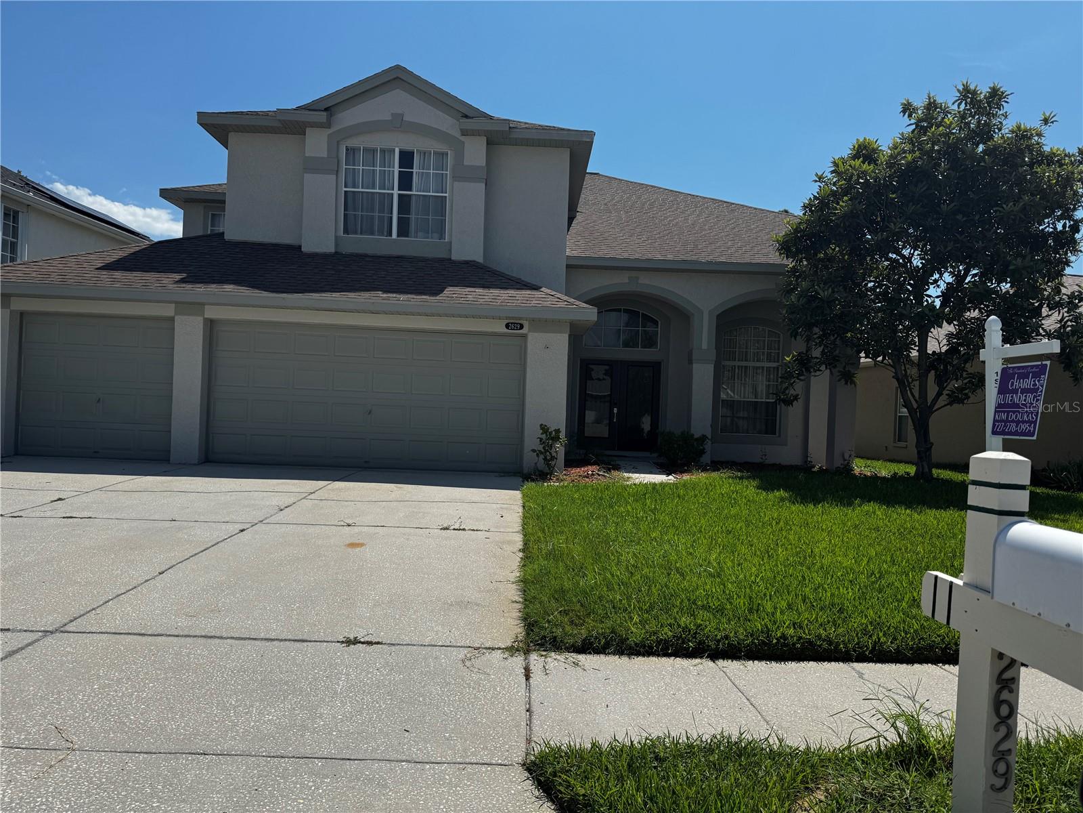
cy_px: 406
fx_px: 751
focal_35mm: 24
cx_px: 542
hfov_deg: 71.6
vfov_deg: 56.8
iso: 80
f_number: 1.78
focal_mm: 6.76
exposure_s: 1/7092
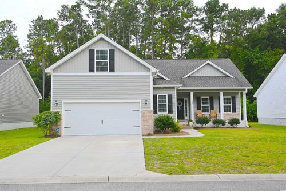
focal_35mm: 34
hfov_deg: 56.2
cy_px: 96
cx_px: 143
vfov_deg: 39.1
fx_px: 268
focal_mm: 22.5
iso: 125
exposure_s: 1/250
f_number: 5.6
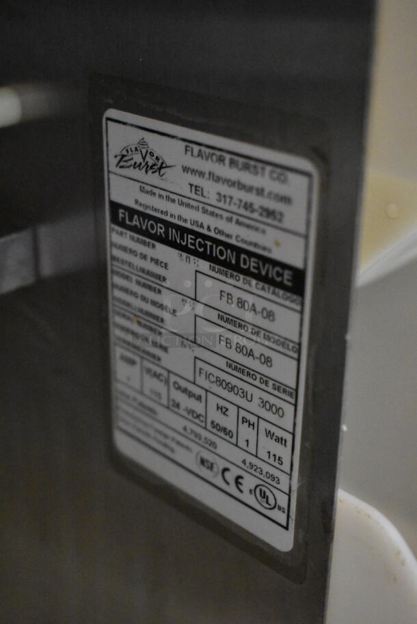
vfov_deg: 38.9
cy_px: 312
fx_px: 885
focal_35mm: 51
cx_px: 208
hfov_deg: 26.5
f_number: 4.5
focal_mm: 34
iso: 10000
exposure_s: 1/50
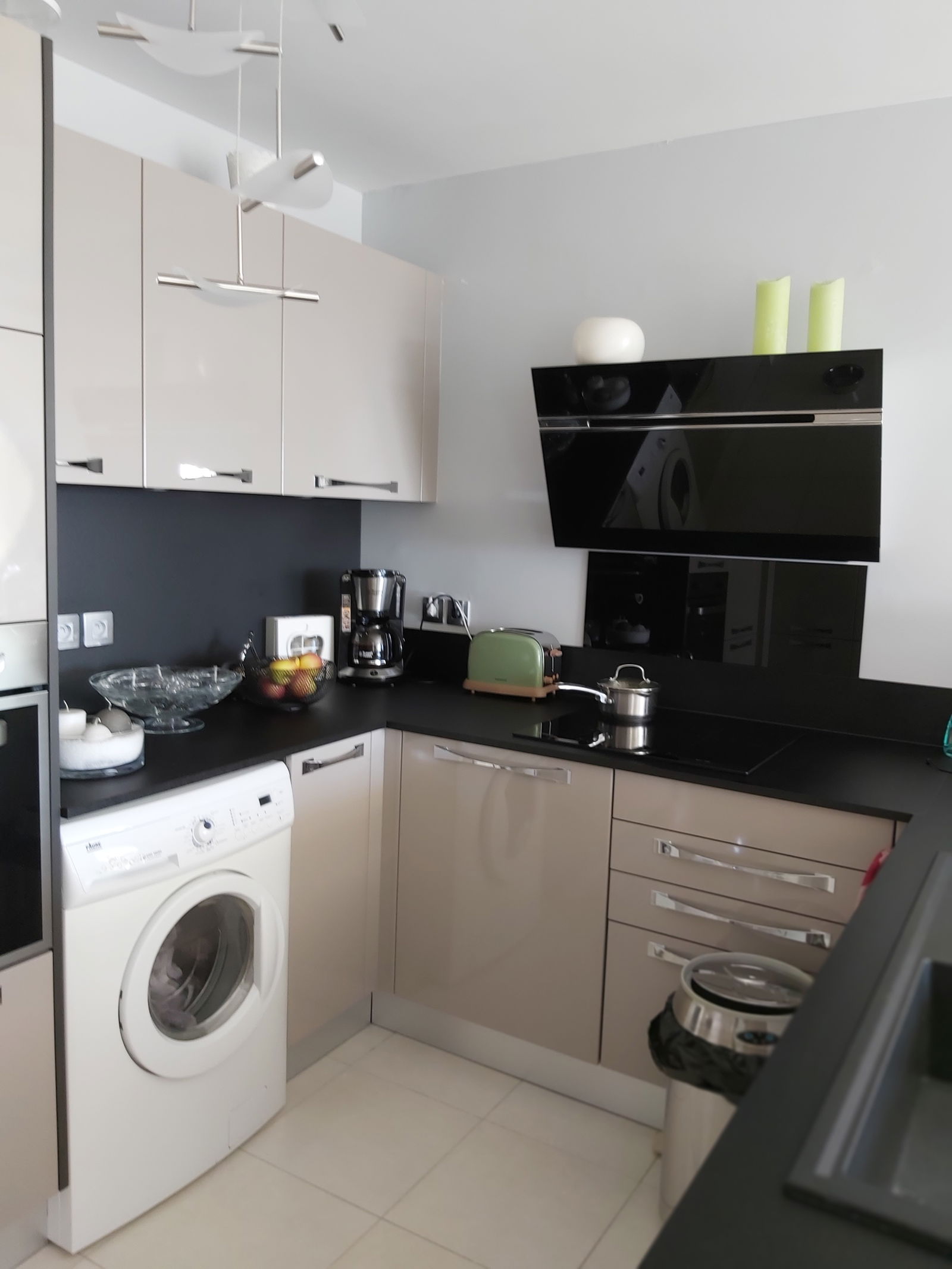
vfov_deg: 67.3
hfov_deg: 53.1
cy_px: 634
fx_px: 953
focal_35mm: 26
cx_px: 476
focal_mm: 3.92
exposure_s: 1/24
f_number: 1.7
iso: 64
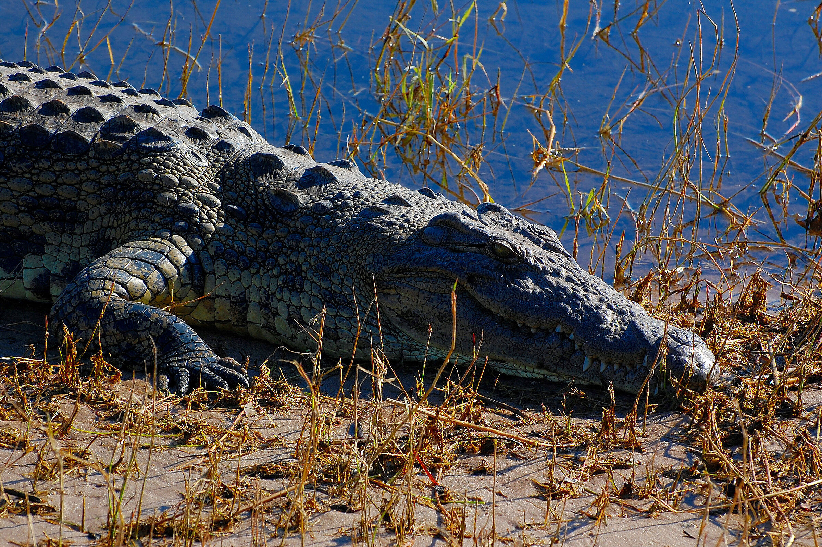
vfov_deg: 6.5
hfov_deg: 9.8
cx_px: 411
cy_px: 274
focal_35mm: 210
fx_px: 4791
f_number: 9
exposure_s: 1/200
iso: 200
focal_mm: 140
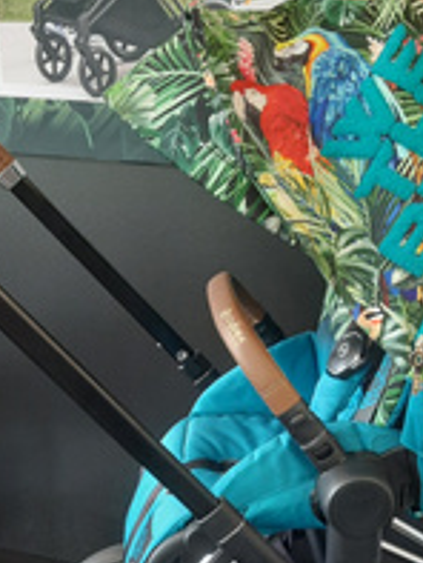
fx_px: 928
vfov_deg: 33.4
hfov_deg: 25.5
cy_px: 392
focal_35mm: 57
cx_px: 283
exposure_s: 1/50
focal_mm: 4.6
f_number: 2
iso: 400
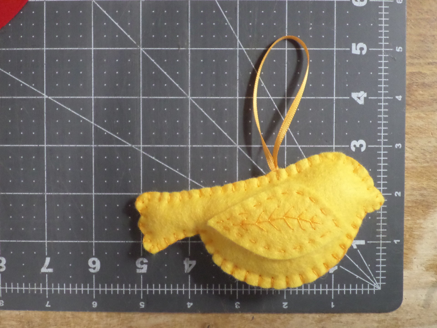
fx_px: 543
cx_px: 218
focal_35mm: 43
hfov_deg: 43.9
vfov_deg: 33.6
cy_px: 164
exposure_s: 1/30
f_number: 3.2
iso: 640
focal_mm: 7.8
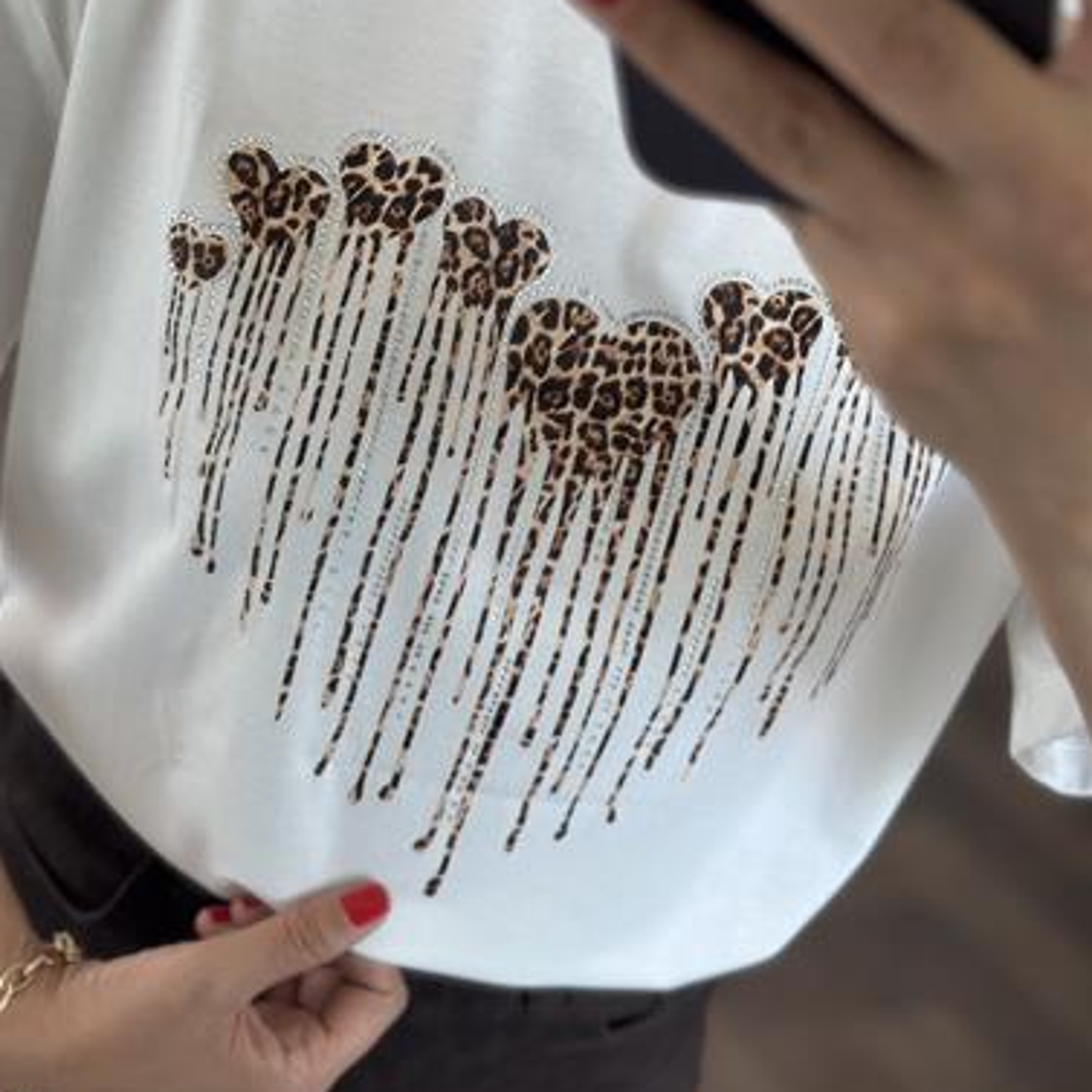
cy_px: 472
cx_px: 547
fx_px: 2034
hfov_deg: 30.0
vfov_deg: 30.0
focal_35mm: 57
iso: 100
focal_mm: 6.86
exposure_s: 1/121
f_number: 1.78
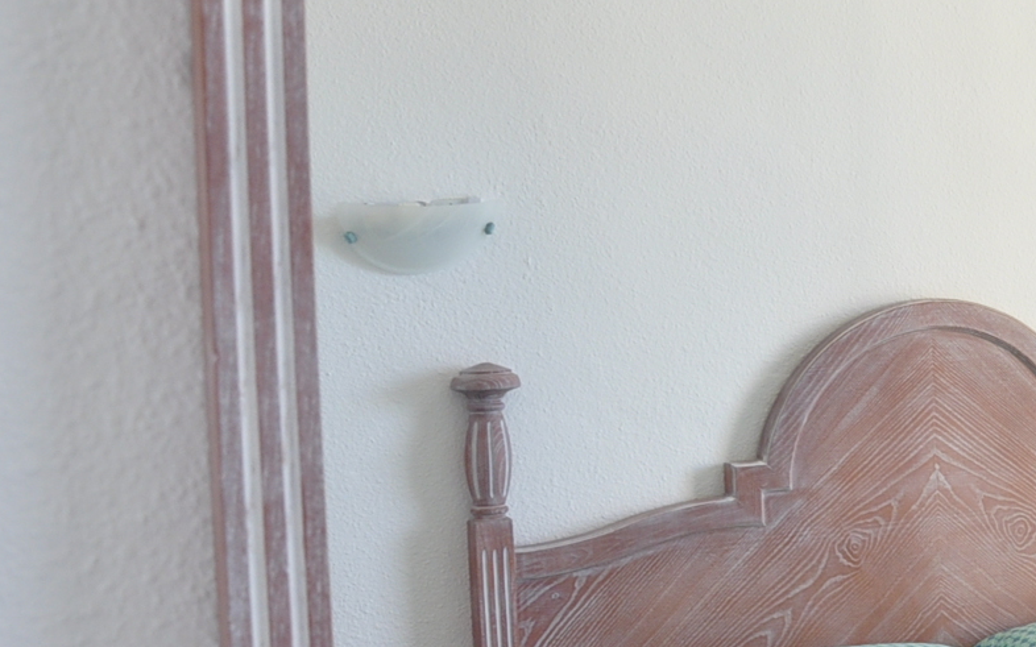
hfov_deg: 23.7
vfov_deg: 17.4
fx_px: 2117
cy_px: 320
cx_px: 1398
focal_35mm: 75
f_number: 7.1
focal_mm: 18
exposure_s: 1/40
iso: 400
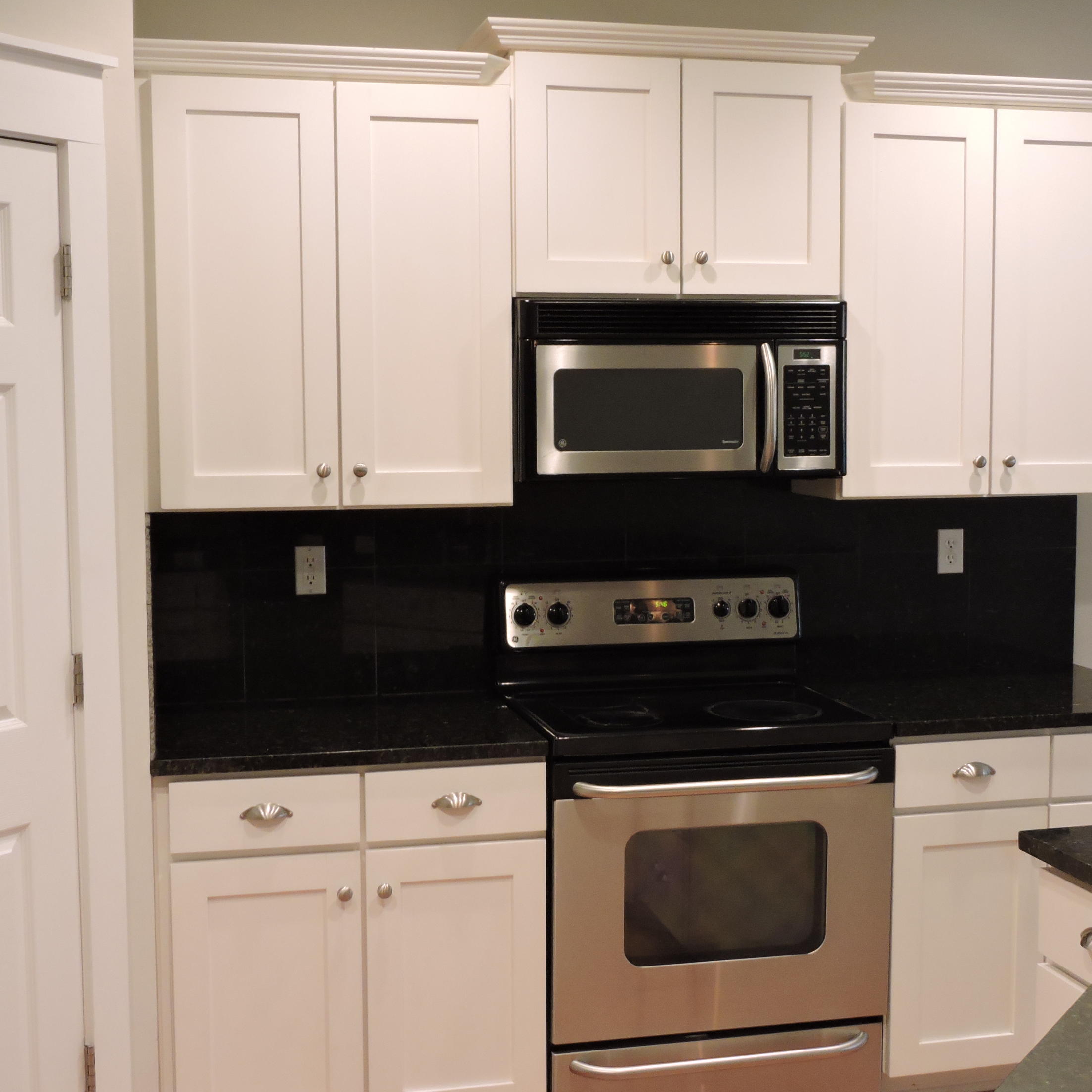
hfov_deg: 35.3
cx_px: 591
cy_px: 550
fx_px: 1713
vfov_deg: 35.4
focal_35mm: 48
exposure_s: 1/13
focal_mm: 7.2
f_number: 3.8
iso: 400
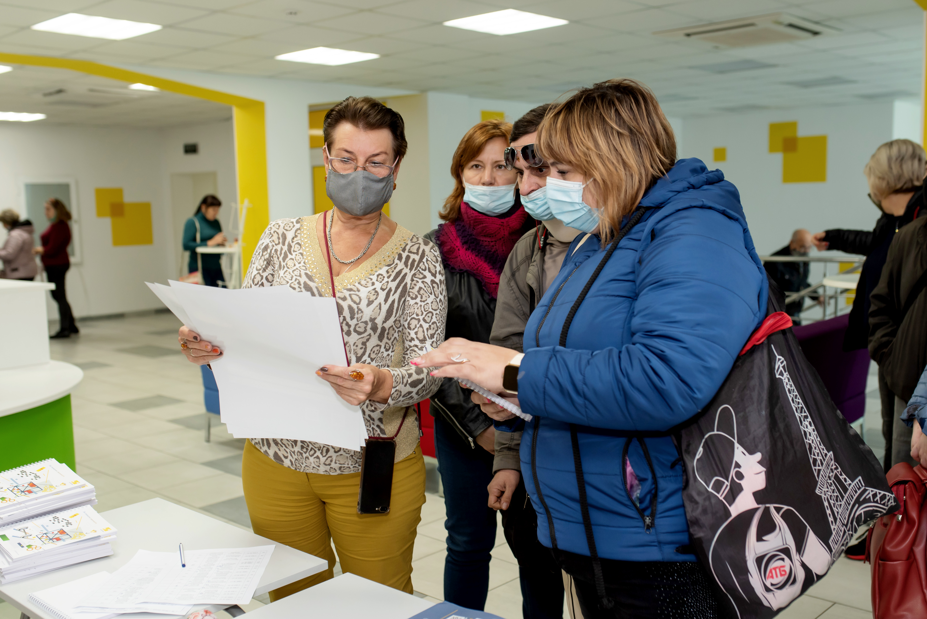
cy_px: 310
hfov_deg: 54.4
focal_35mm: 35
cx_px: 464
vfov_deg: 37.9
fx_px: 902
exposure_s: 1/160
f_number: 2.8
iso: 400
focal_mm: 35
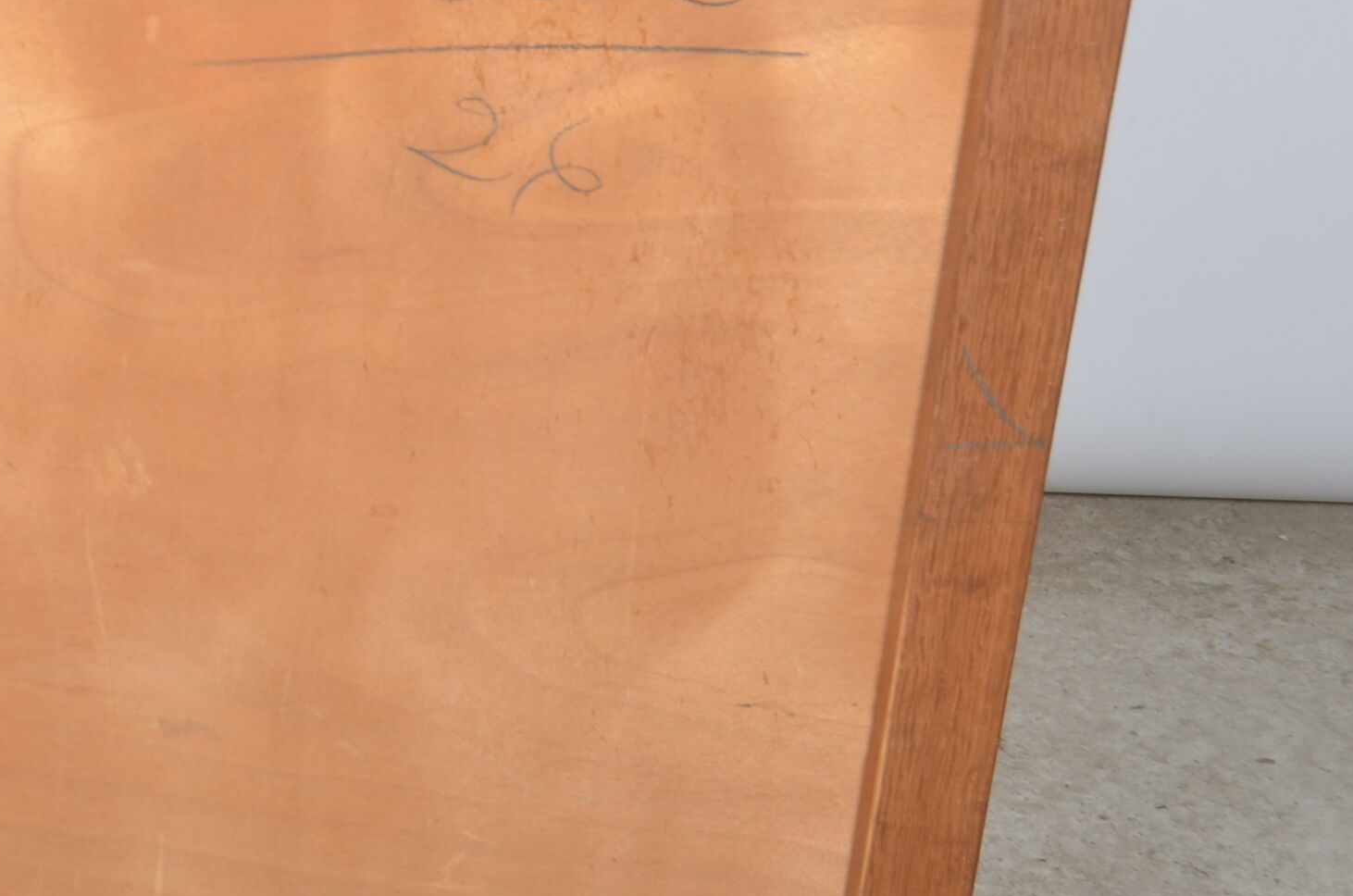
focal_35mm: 91
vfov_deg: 14.9
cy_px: 256
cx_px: 22
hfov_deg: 21.7
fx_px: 3413
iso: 100
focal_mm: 24
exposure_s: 1/125
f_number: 11
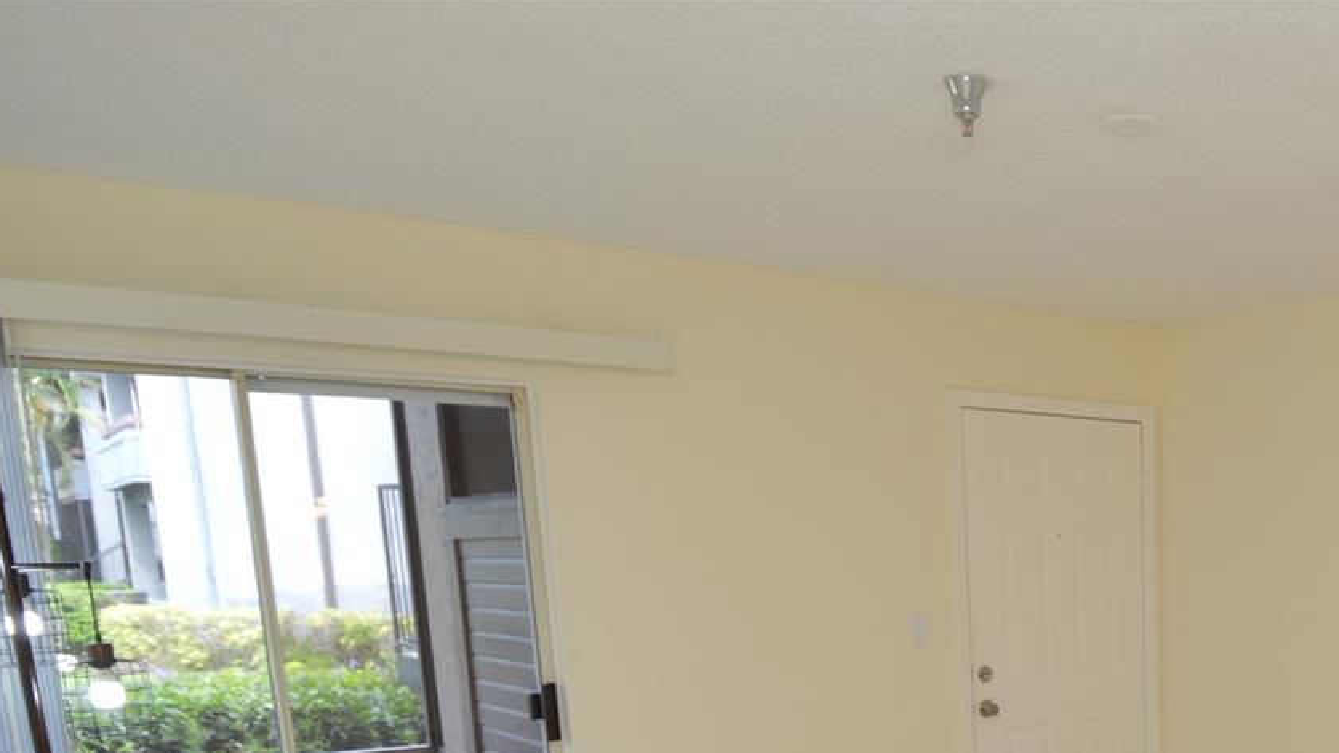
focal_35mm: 36
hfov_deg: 49.1
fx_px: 1278
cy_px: 847
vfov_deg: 29.3
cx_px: 1214
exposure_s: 1/100
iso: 400
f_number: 5
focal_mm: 12
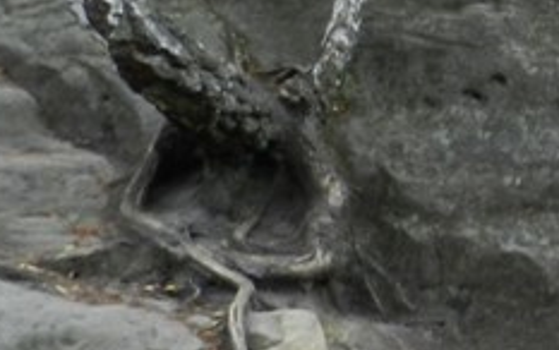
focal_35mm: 107
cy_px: -101
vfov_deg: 11.9
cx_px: 1118
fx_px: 1631
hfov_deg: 15.5
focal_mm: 4
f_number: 3.4
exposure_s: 1/100
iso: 160
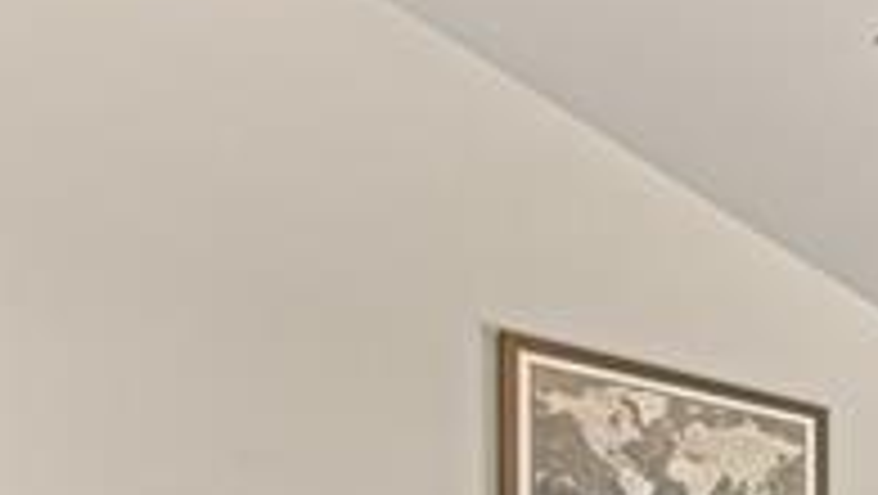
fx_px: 1118
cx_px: 1148
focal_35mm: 48
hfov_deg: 32.2
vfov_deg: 20.9
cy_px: 760
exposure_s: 1/30
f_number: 10
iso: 5000
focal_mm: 14
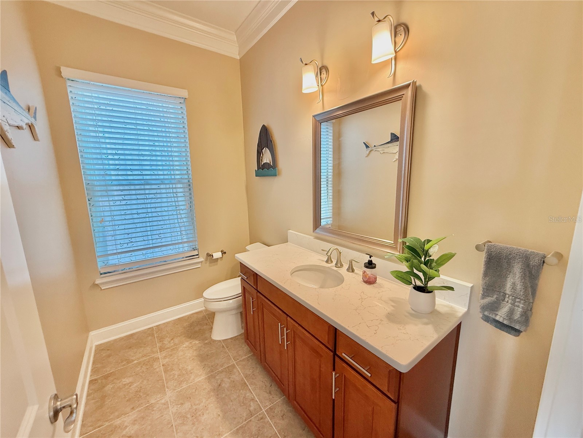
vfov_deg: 85.7
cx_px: 292
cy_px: 219
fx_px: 236
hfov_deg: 102.1
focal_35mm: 14
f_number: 2.2
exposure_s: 1/120
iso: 200
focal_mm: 2.22
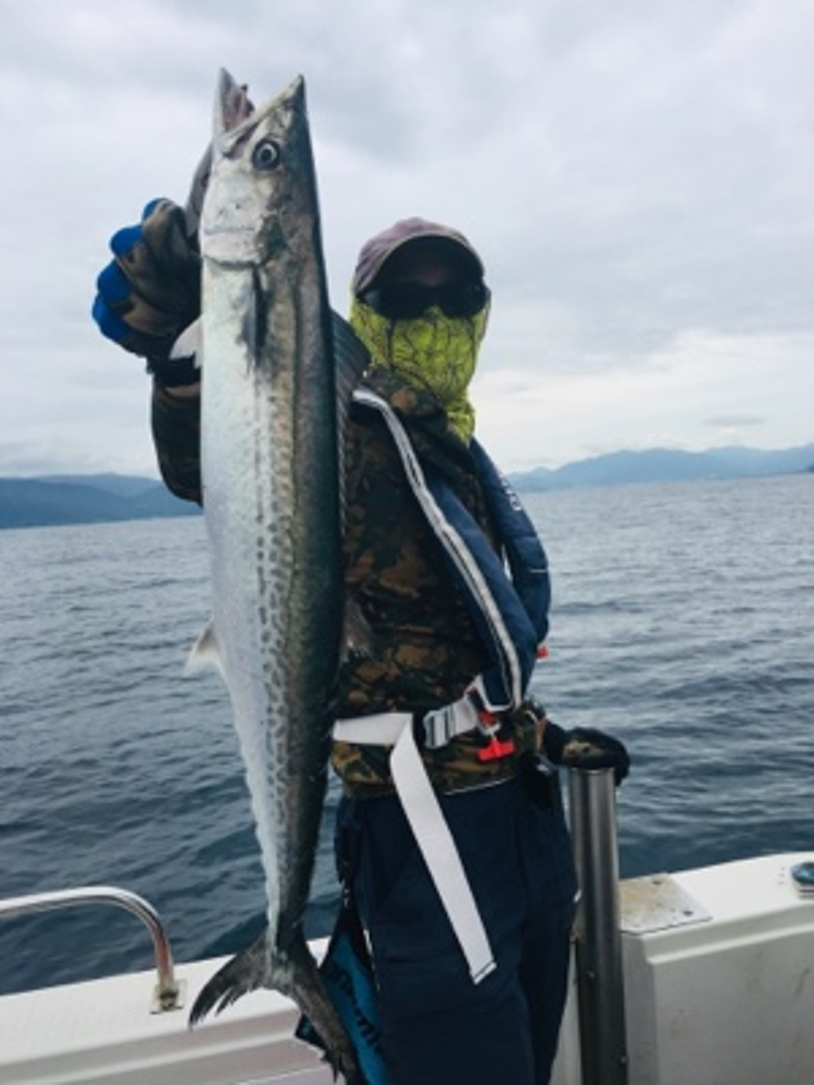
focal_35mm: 29
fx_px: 909
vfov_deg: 61.7
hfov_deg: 48.2
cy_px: 542
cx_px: 407
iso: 25
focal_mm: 4.15
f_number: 2.2
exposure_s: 1/1374
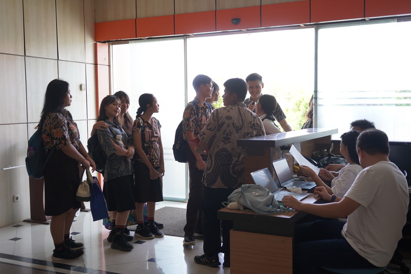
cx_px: 206
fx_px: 445
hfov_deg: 49.6
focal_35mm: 39
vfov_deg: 34.2
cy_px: 137
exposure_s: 1/160
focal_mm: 39
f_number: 4
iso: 800
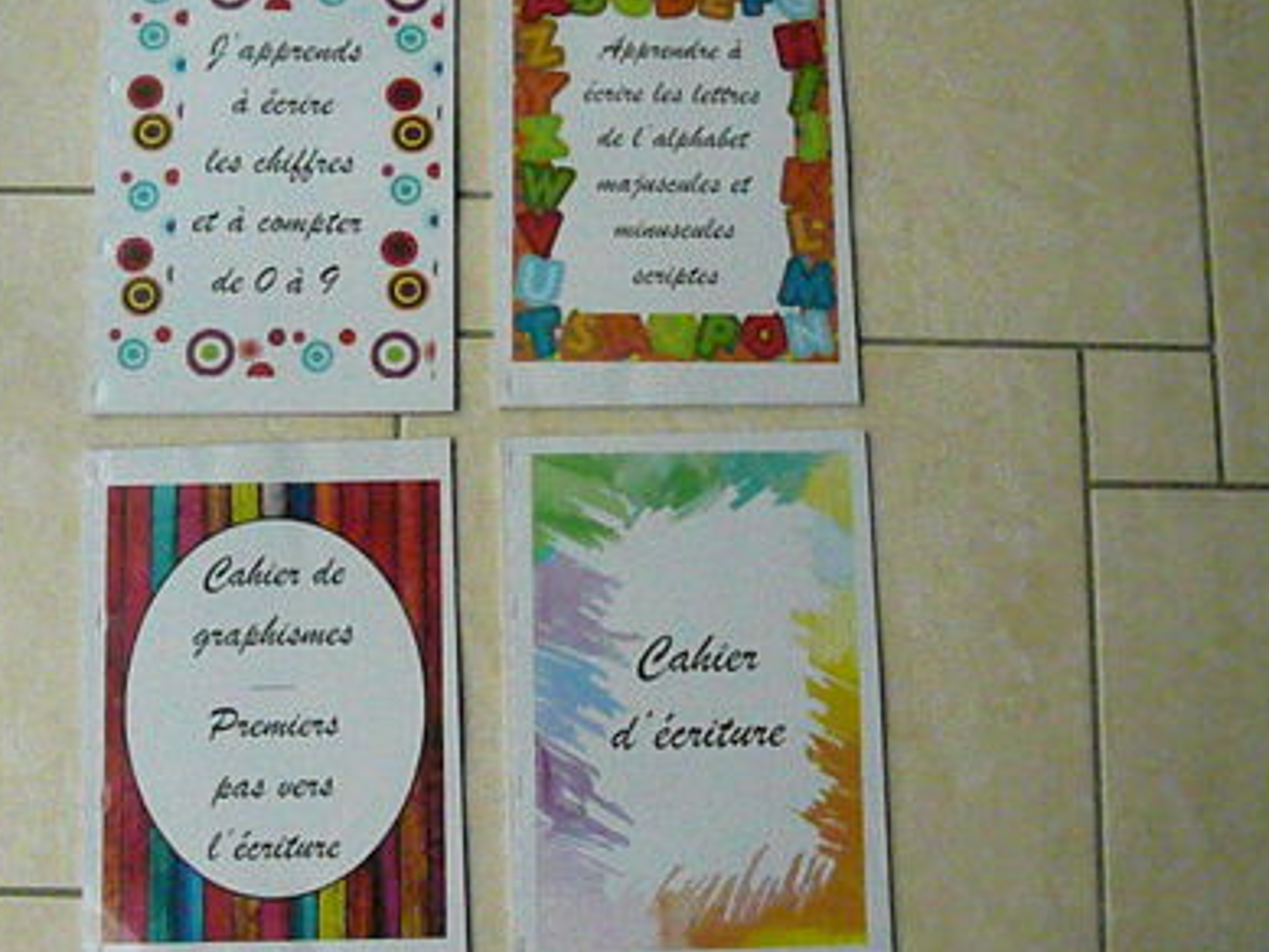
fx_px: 1357
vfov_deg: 38.7
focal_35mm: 37
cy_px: 450
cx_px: 525
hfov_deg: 49.9
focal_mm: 4.9
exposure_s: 1/1300
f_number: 8
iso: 3200
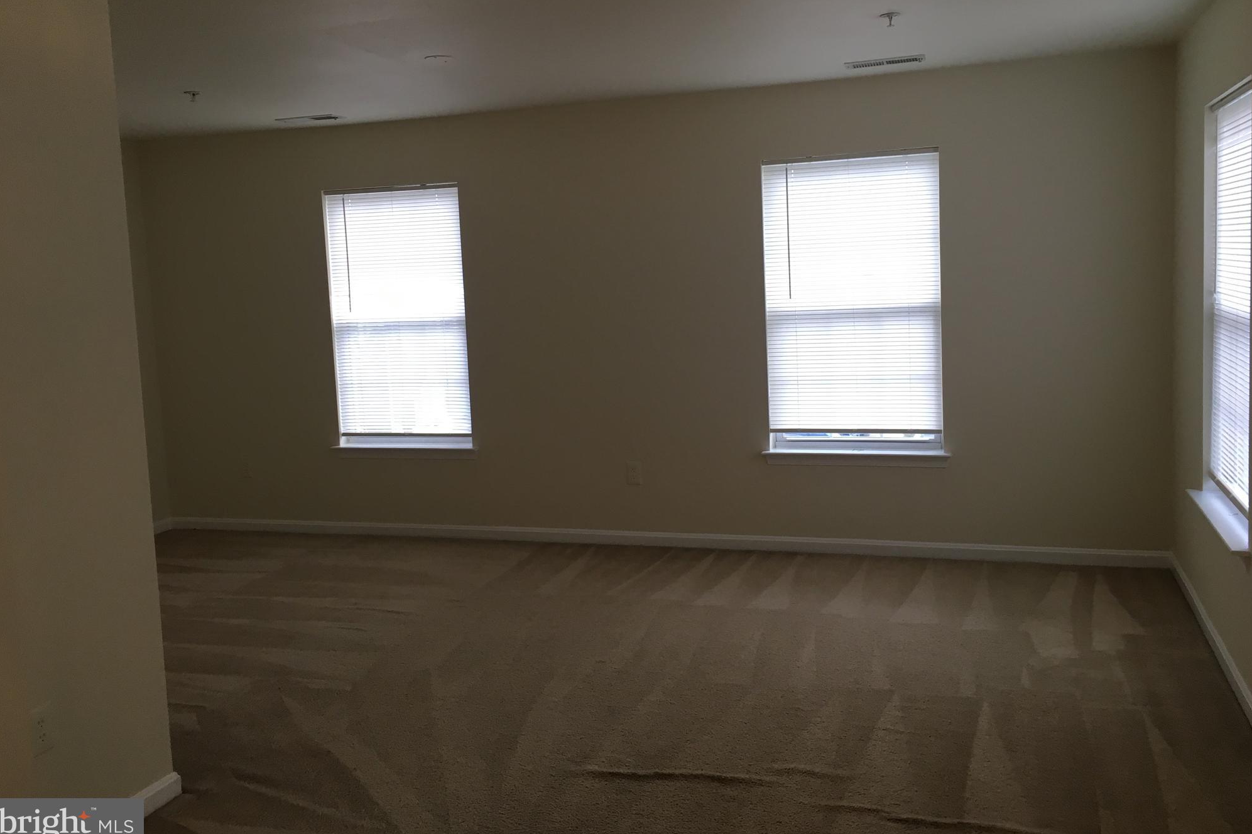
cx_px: 630
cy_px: 367
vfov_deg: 42.2
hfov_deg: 60.3
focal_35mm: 31
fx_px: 1078
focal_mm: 4.15
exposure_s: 1/30
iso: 25
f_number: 2.2
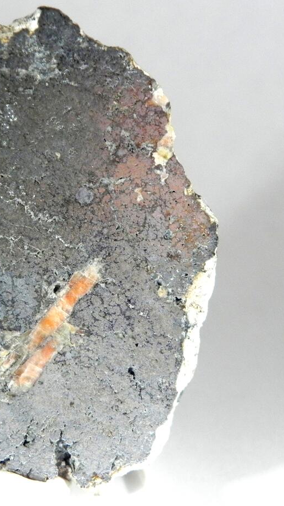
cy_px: 257
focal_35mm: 77
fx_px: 1032
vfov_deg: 27.5
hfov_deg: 15.4
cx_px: 2
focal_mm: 9.2
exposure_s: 1/27.5
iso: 400
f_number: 3.5
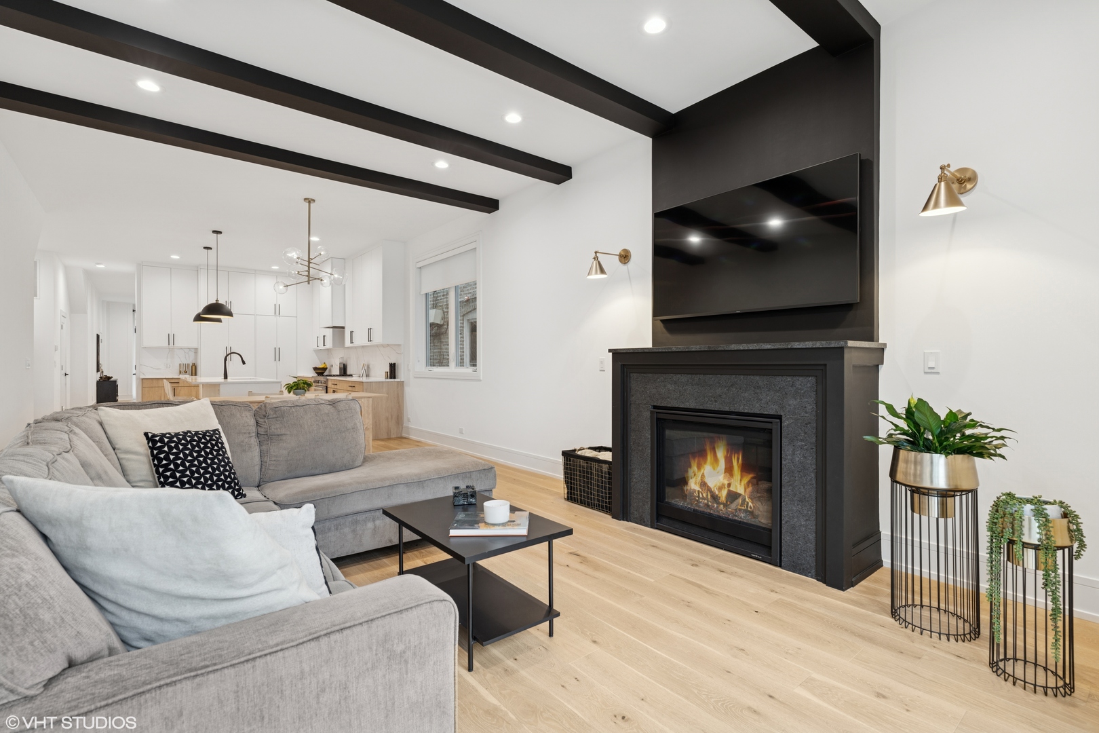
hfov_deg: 96.7
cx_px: 550
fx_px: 488
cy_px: 366
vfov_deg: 73.7
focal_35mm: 16
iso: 200
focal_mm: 16
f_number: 7.1
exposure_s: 1/10
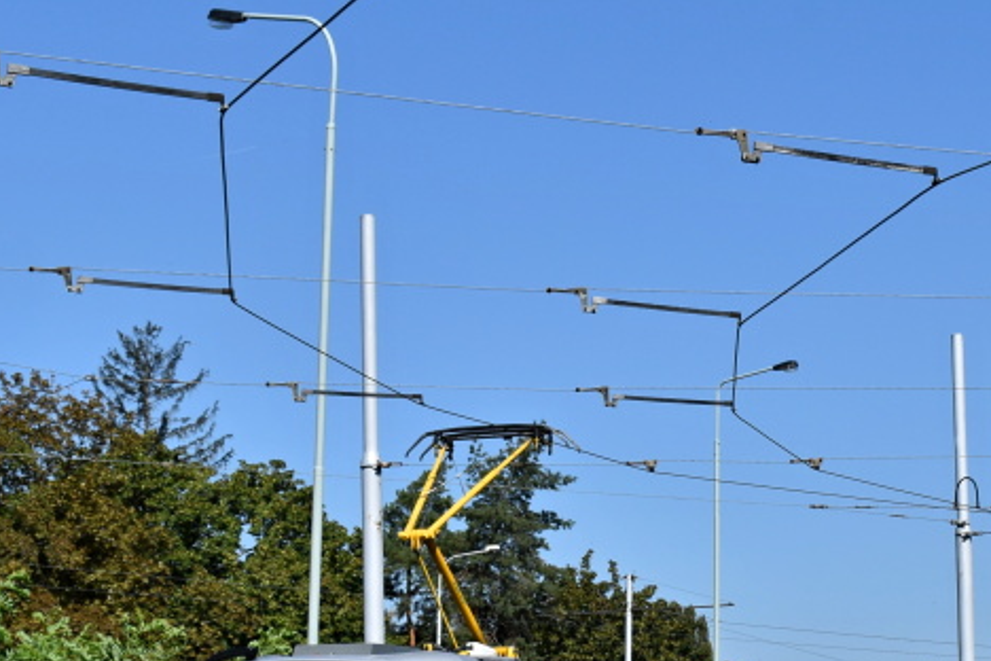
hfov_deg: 19.3
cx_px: 796
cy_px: 632
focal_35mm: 105
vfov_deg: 12.9
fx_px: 2890
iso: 200
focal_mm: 32
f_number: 11
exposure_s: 1/500
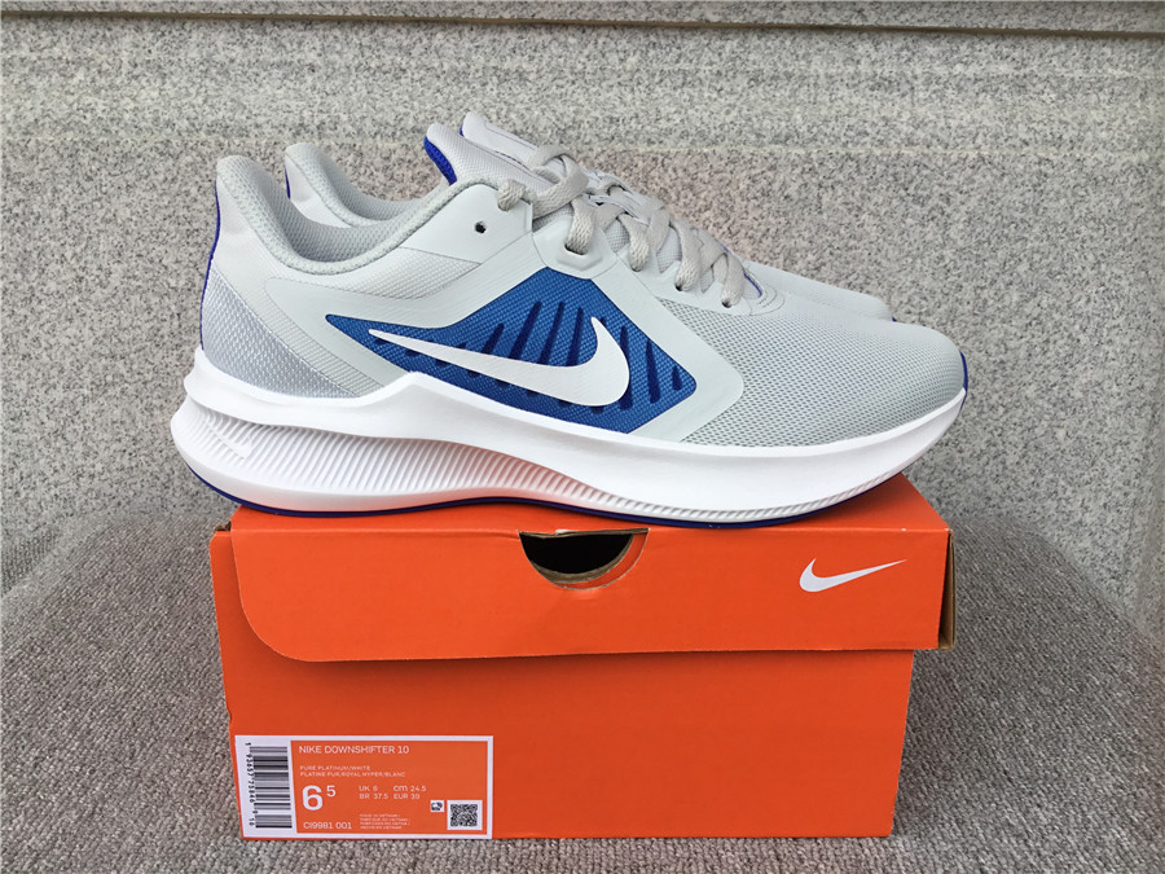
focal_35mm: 31
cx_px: 582
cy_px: 437
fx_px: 1043
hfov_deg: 58.4
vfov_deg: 45.4
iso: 25
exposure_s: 1/190
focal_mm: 3.3
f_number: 2.4
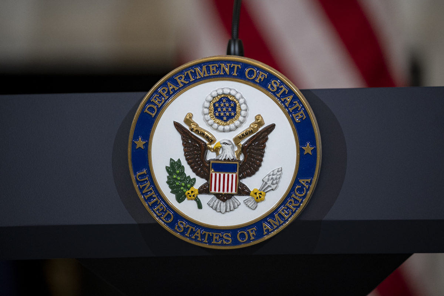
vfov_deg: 6.9
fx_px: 2466
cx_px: 222
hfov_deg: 10.3
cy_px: 148
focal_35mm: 200
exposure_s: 1/320
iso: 640
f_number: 2.8
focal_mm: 200
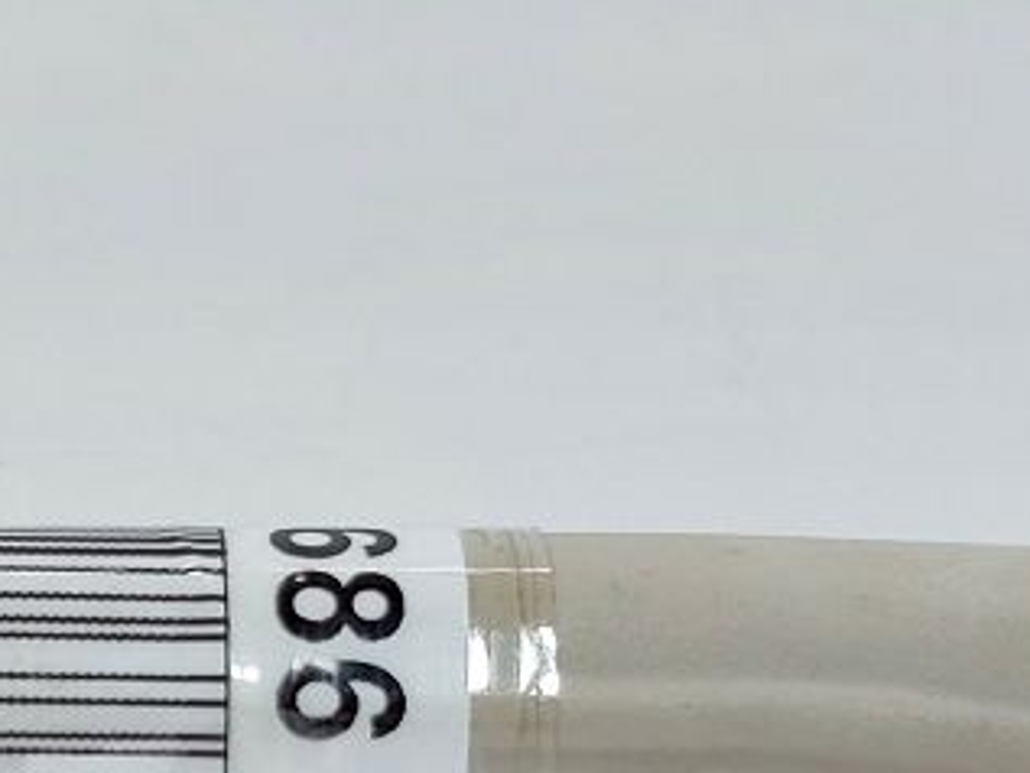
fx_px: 3125
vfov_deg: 13.8
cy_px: 851
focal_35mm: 105
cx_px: 106
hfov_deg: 18.4
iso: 80
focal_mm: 5.23
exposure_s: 1/50
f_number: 1.8
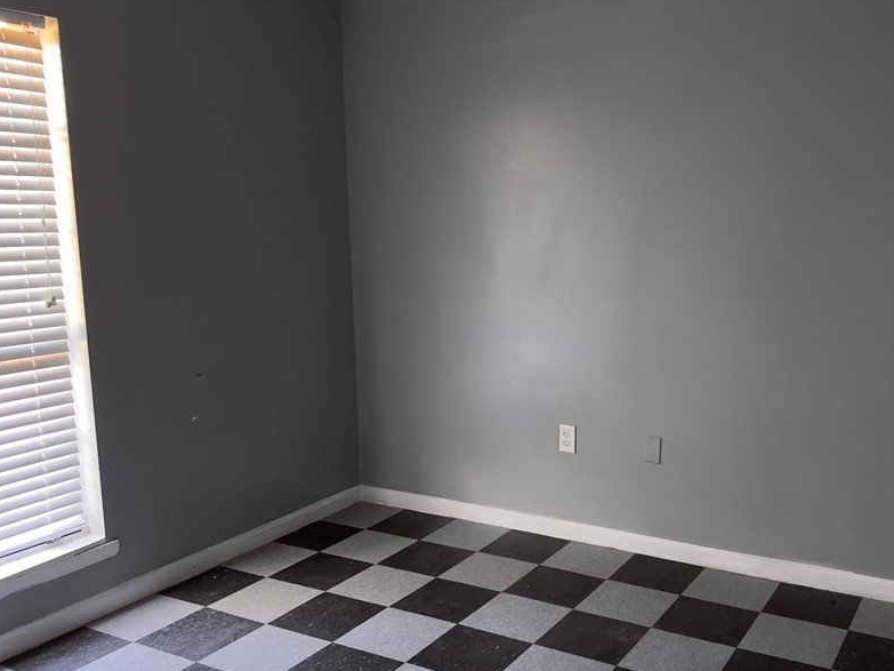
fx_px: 878
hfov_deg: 53.6
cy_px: 344
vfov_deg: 41.8
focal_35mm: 34
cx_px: 537
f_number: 1.5
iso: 640
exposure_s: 1/40
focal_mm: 5.7
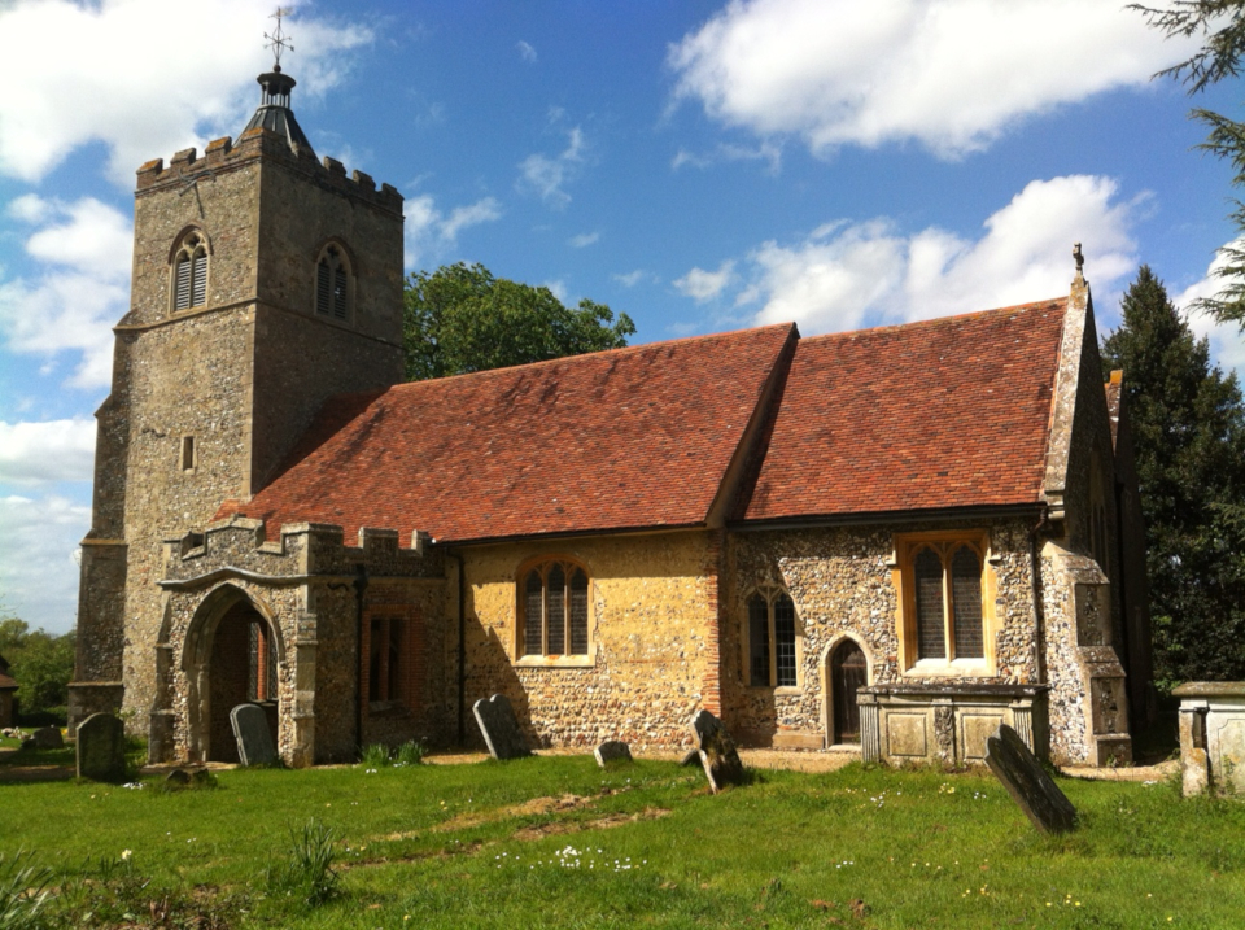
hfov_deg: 52.7
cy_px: 465
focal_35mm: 35
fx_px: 1257
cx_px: 622
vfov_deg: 40.6
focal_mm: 3.85
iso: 80
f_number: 2.8
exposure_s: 1/1257
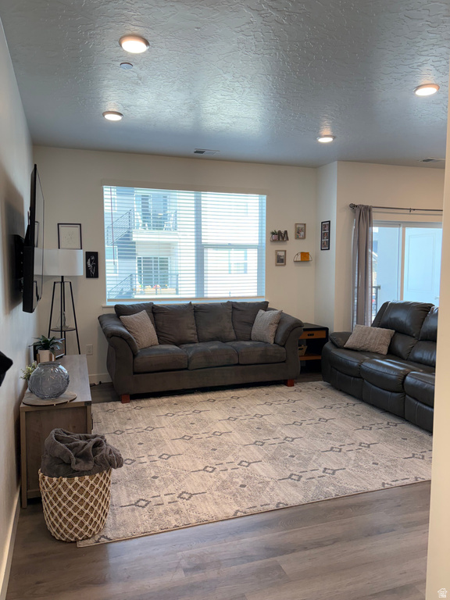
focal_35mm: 26
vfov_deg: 67.3
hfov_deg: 53.1
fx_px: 451
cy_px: 300
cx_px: 225
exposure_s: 1/167
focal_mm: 5.96
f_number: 1.6
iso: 125
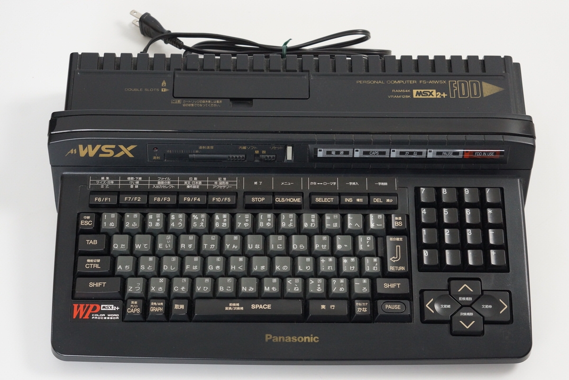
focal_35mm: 75
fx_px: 1185
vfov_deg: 18.2
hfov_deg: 27.0
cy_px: 190
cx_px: 284
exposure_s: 1/80
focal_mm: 50
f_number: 6.3
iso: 1250
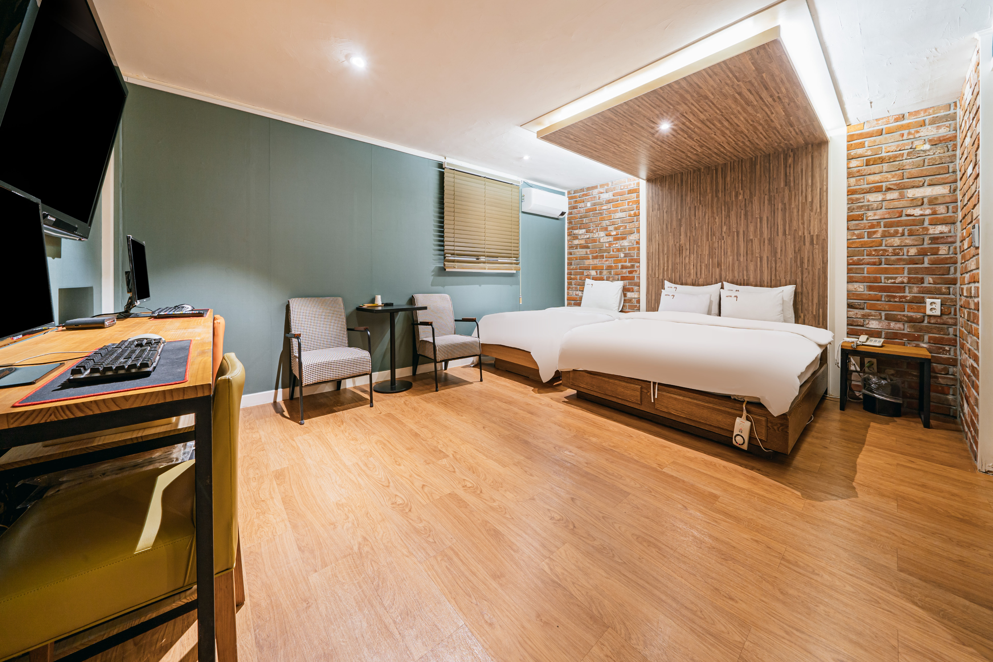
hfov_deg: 112.6
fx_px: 331
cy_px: 331
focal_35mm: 12
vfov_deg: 90.0
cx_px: 496
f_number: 10
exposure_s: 2
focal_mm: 12
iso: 100
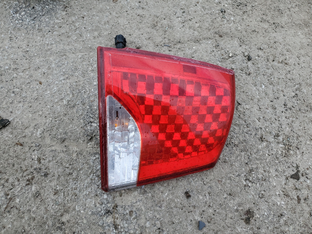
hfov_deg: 67.3
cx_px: 156
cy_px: 117
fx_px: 234
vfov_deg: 53.1
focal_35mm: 26
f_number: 1.5
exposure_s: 1/909
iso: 50
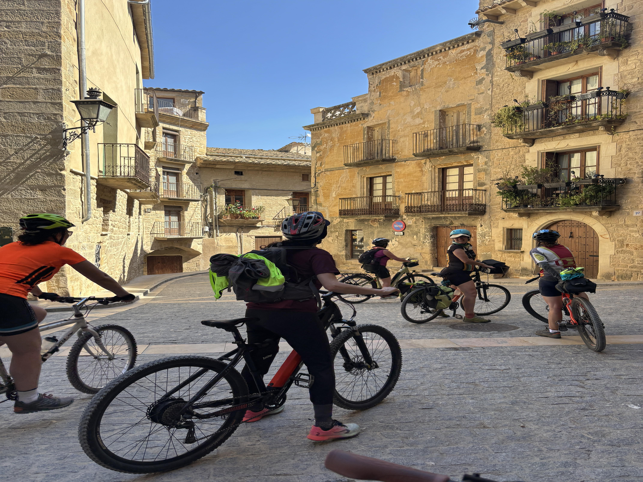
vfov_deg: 53.1
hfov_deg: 67.3
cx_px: 322
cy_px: 241
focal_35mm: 26
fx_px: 483
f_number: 1.6
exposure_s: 1/1092
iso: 50
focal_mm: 5.96
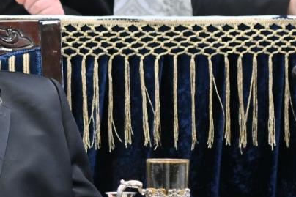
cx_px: -59
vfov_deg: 3.0
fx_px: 3748
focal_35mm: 456
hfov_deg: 4.5
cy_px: 88
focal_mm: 120
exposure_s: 1/200
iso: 800
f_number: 4
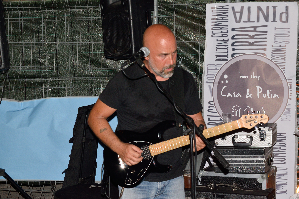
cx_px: 150
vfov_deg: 16.6
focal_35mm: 82
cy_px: 100
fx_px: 685
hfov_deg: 24.6
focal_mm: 55
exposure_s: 1/60
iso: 800
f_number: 10
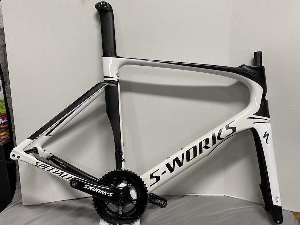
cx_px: 150
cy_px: 112
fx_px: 225
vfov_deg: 53.1
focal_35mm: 26
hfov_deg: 67.3
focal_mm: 4.25
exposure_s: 1/60
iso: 125
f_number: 1.8
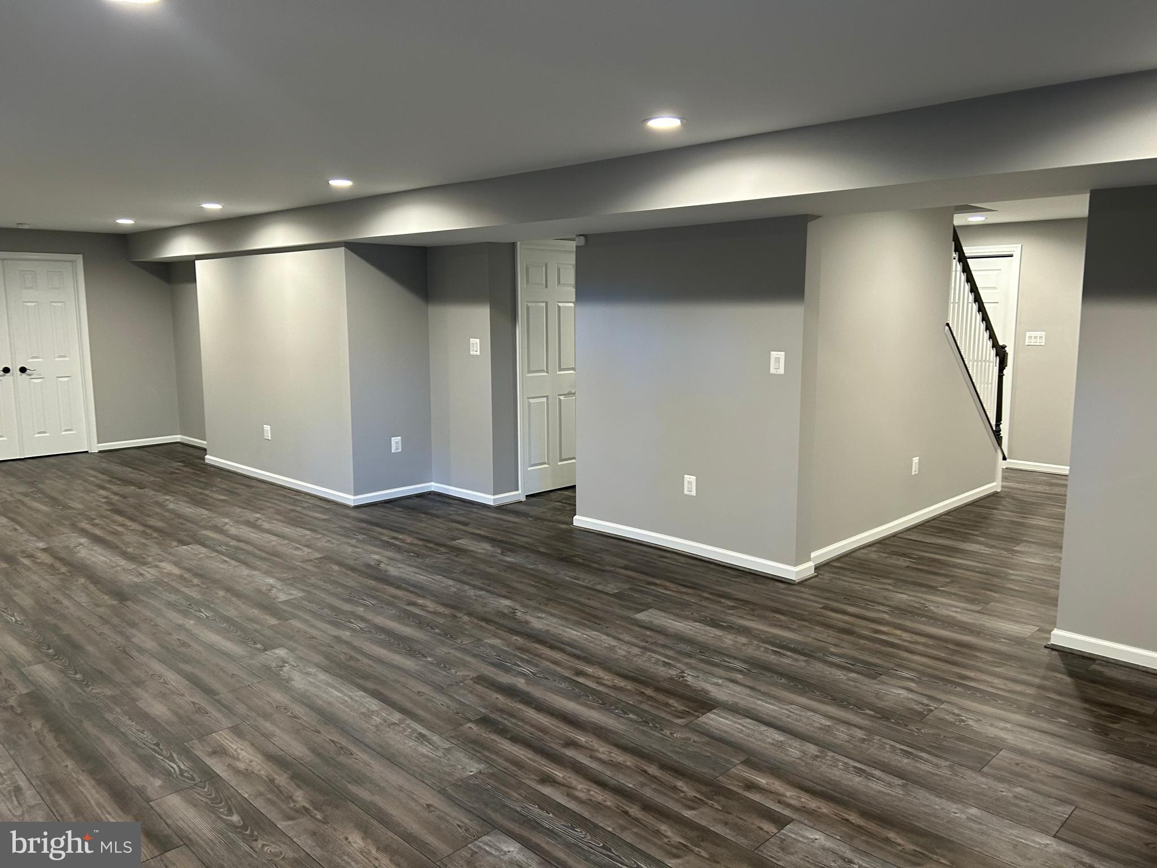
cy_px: 434
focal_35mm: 26
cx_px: 578
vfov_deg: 53.1
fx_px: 869
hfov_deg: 67.3
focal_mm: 5.7
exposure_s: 1/60
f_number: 1.5
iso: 125
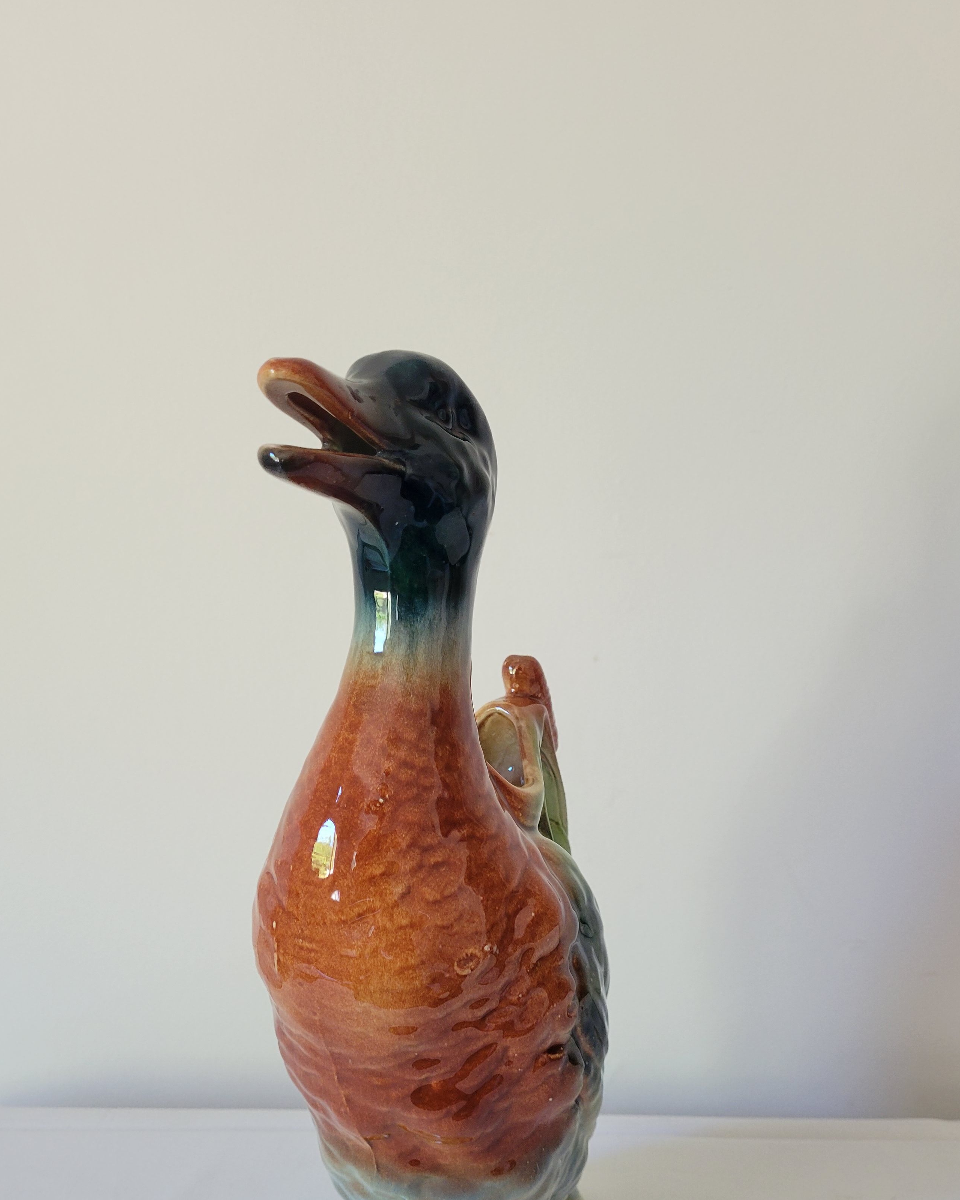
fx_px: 1137
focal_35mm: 32
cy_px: 747
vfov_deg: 55.1
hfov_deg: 45.8
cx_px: 463
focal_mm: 5.4
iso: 250
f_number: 1.8
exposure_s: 1/100
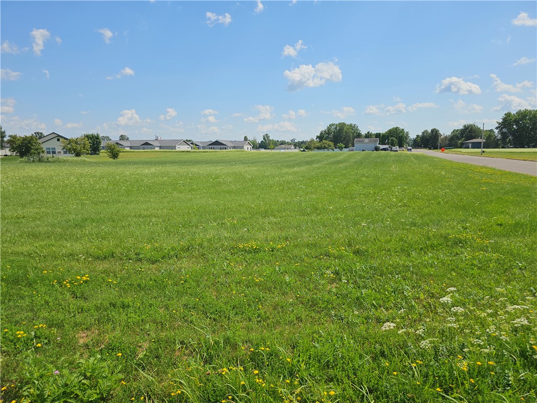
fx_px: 357
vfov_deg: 58.9
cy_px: 202
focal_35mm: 23
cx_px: 268
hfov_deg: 73.9
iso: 10
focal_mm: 6.3
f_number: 1.7
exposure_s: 1/1232
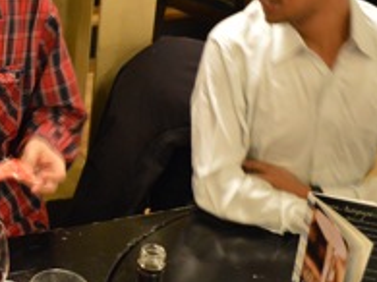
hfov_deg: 23.5
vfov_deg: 18.8
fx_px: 849
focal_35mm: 78
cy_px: 82
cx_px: -41
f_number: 4
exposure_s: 1/5
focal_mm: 24
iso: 3200
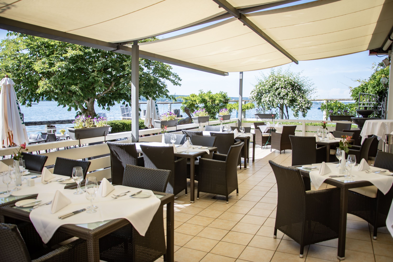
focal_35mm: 27
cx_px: 196
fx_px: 295
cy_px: 131
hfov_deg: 67.4
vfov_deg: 47.9
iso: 100
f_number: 3.5
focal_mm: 18
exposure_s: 1/320
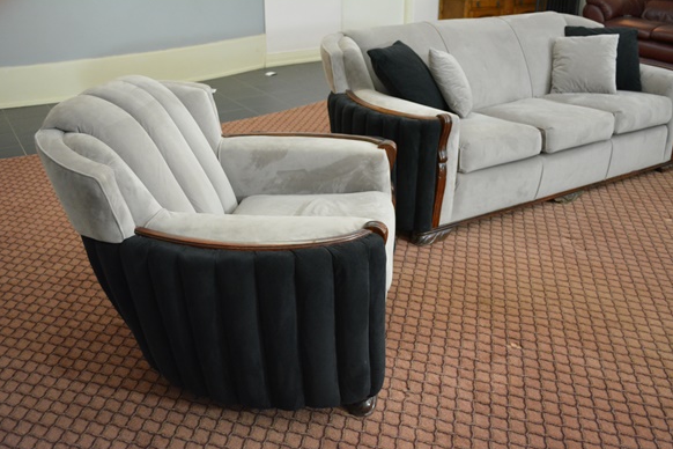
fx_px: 636
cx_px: 328
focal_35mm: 34
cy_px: 228
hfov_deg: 55.8
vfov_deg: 38.9
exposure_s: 1/30
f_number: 3.8
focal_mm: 22
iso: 2800
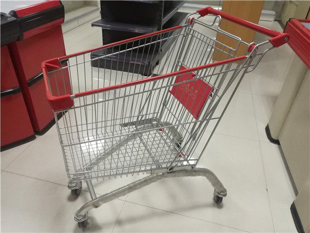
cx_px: 155
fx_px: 242
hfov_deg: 65.3
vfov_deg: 51.4
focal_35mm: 27
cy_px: 116
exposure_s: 1/25
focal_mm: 4.04
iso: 400
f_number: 2
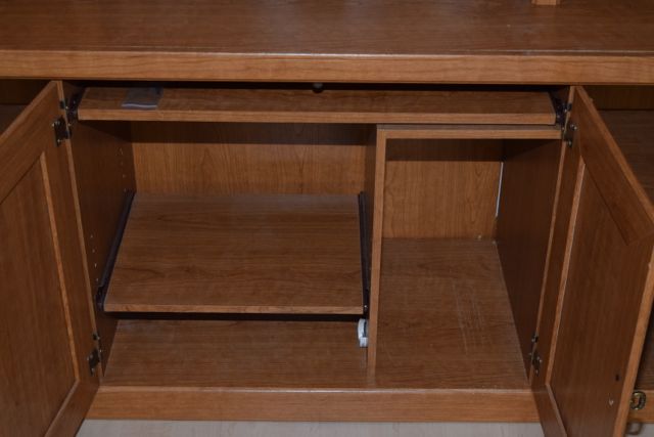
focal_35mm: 57
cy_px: 218
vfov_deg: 23.8
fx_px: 1036
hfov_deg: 35.0
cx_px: 327
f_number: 5.6
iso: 1600
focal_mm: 38
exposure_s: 1/100
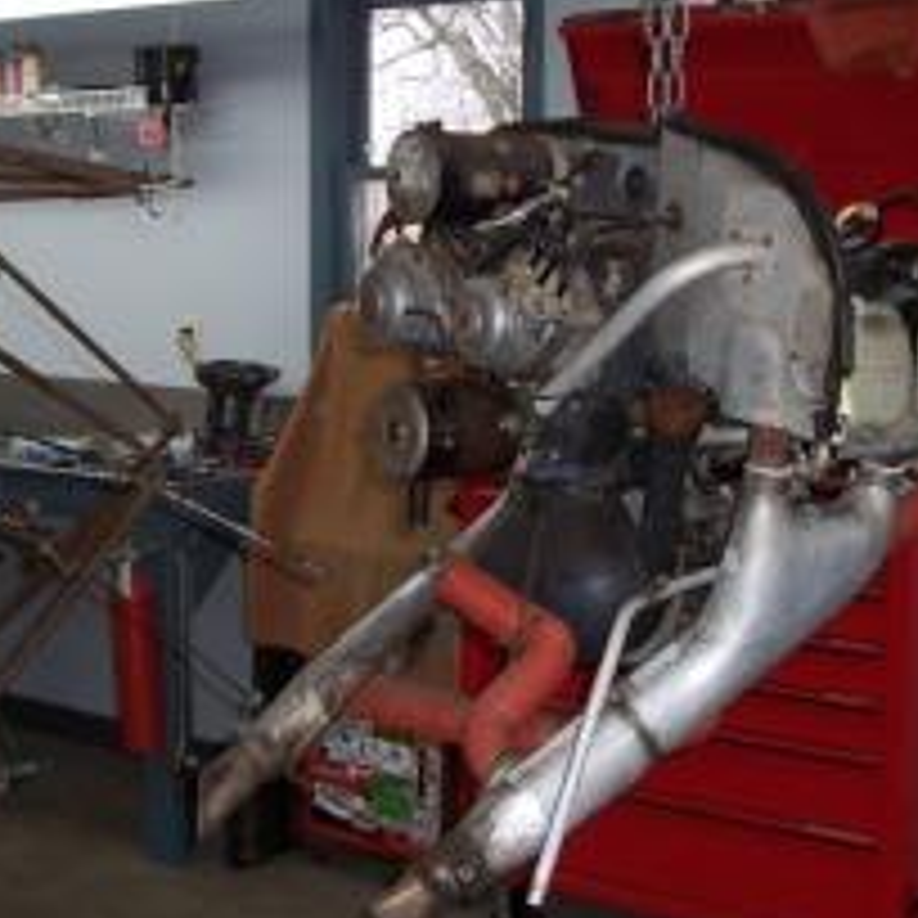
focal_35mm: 66
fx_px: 1980
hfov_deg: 26.1
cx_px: 454
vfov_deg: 26.1
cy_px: 423
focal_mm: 5.6
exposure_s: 1/60
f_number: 2.7
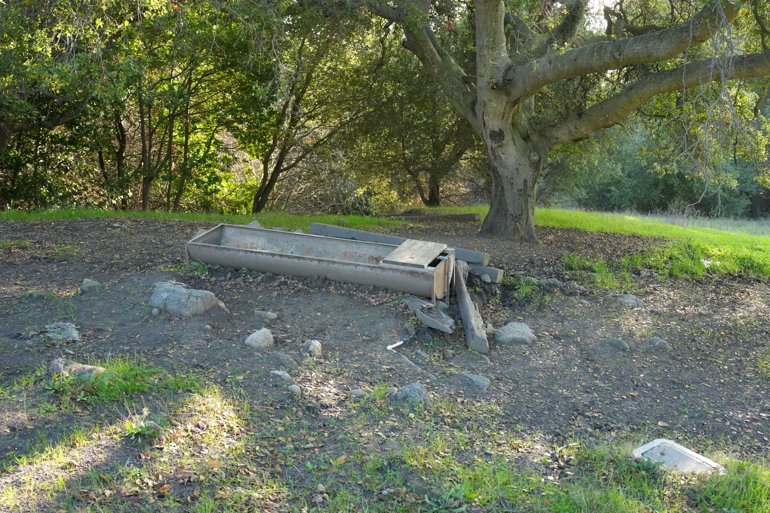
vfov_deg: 38.9
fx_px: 727
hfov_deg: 55.8
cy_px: 256
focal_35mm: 34
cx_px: 385
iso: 800
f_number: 4.5
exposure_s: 1/200
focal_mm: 34
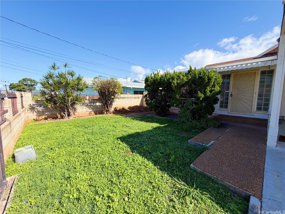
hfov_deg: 102.1
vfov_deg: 85.7
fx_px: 115
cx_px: 142
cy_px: 107
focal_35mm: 14
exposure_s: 1/770
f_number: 2.2
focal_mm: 2.22
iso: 25
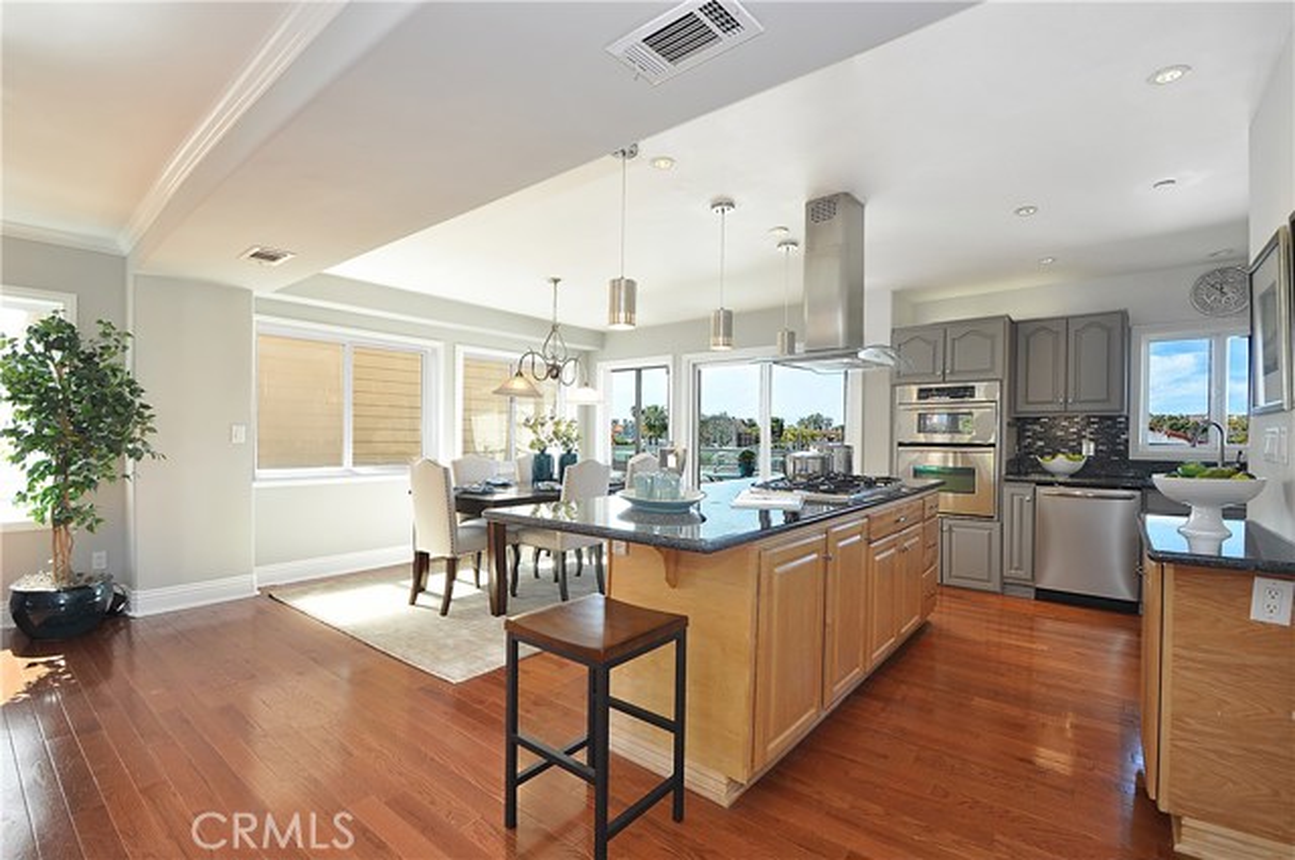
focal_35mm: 15
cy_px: 430
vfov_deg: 77.2
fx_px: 539
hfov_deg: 100.5
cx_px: 648
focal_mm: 10
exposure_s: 1/25
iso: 320
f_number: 8
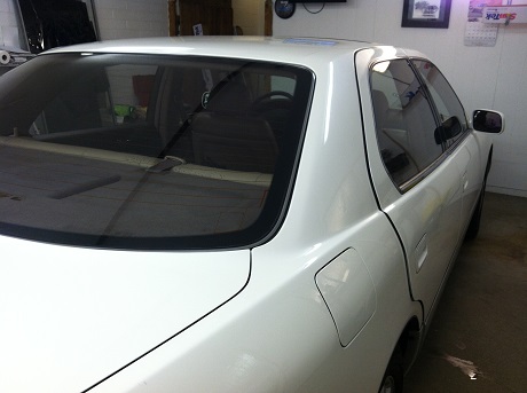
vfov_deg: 40.6
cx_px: 264
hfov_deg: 52.7
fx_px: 532
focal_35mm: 35
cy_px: 196
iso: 100
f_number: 2.8
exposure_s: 1/40
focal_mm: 3.85
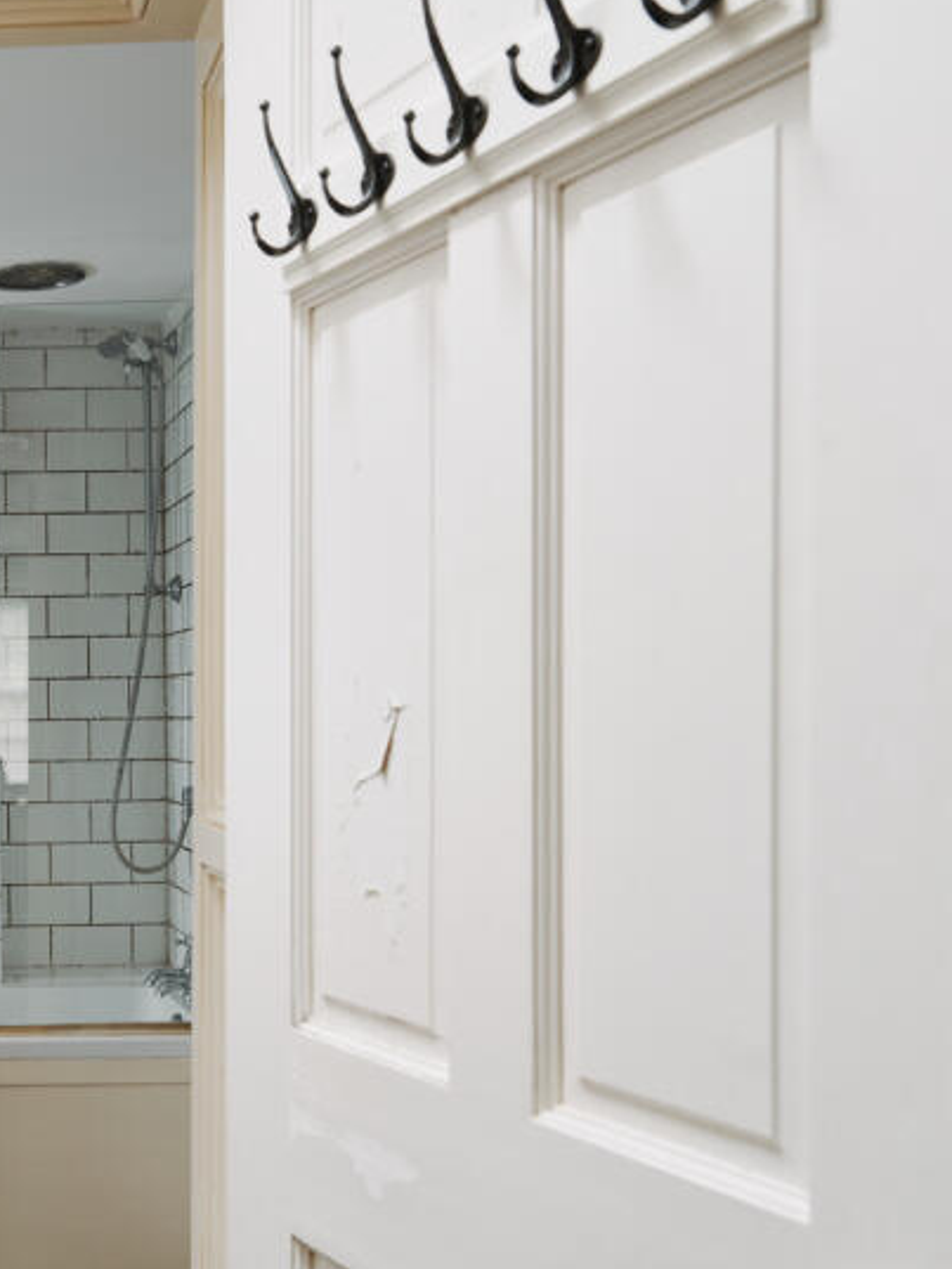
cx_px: -142
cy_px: 755
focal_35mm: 44
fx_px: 1613
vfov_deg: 42.7
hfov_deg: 29.1
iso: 100
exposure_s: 1/1.59
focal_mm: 24
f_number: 6.3
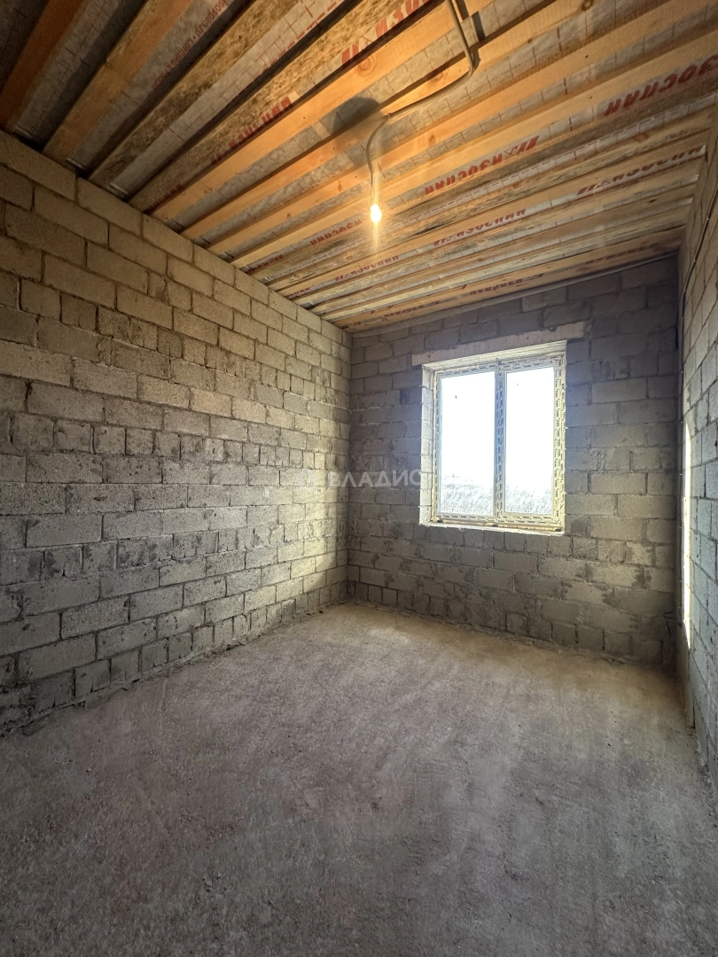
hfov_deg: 85.7
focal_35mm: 14
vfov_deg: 102.1
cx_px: 359
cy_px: 478
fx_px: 387
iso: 250
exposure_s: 1/50
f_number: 2.2
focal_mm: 2.22
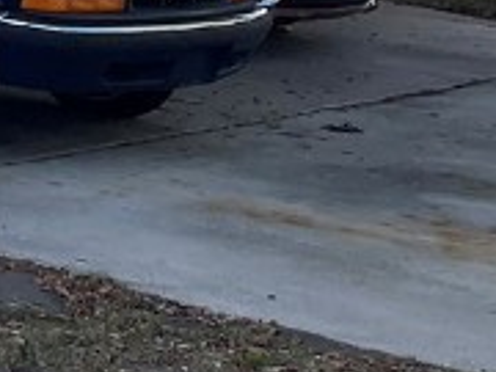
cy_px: -433
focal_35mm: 142
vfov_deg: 9.6
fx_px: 2035
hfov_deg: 11.4
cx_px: -716
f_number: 1.6
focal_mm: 5.1
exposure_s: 1/1618
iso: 32
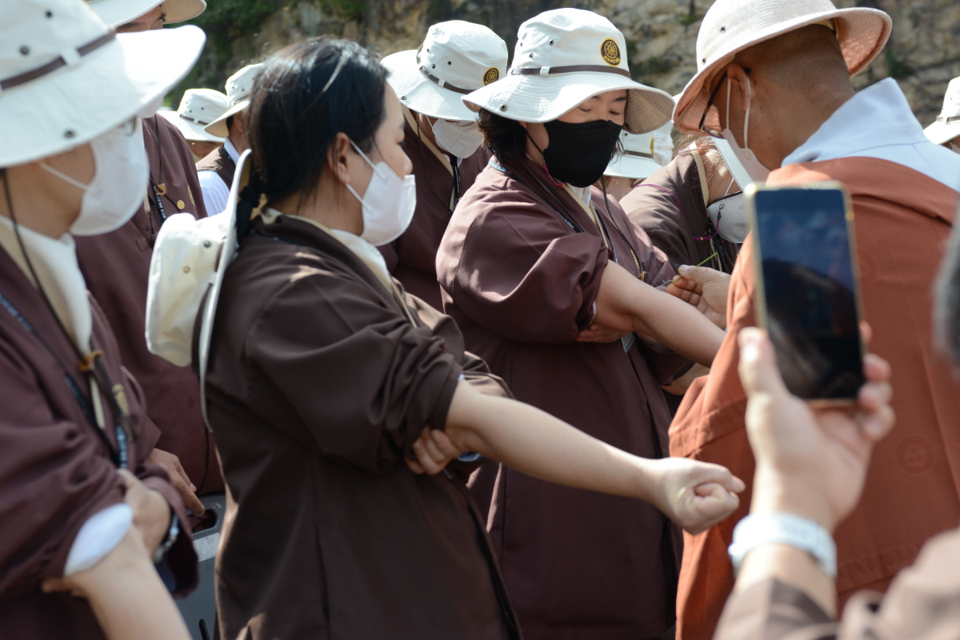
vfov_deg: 19.5
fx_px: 1867
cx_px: 480
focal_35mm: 70
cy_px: 320
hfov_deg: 28.8
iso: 400
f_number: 7.1
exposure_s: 1/400
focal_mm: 70
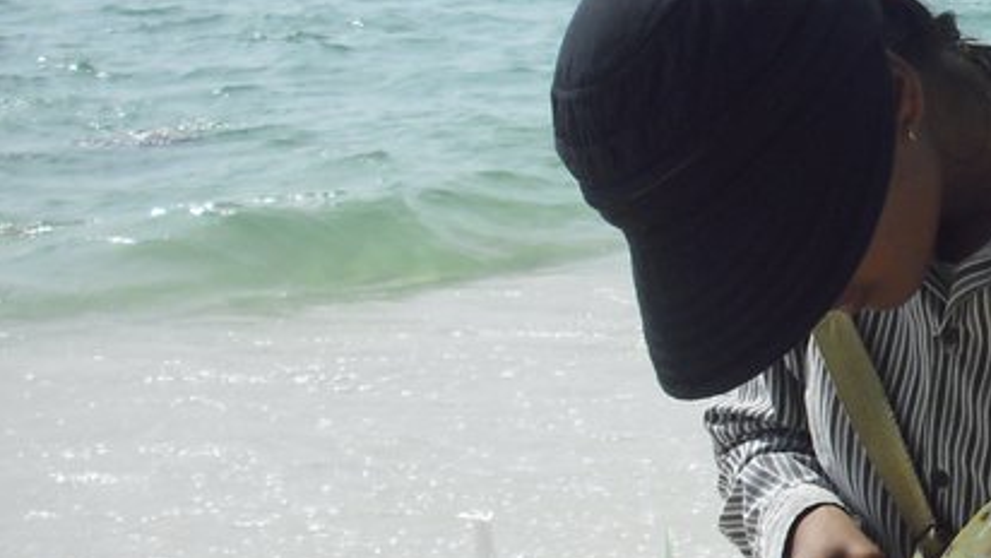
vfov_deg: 11.8
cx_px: 1229
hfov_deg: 19.4
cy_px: 322
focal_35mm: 103
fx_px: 2707
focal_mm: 6.2
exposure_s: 1/320
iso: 100
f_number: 8
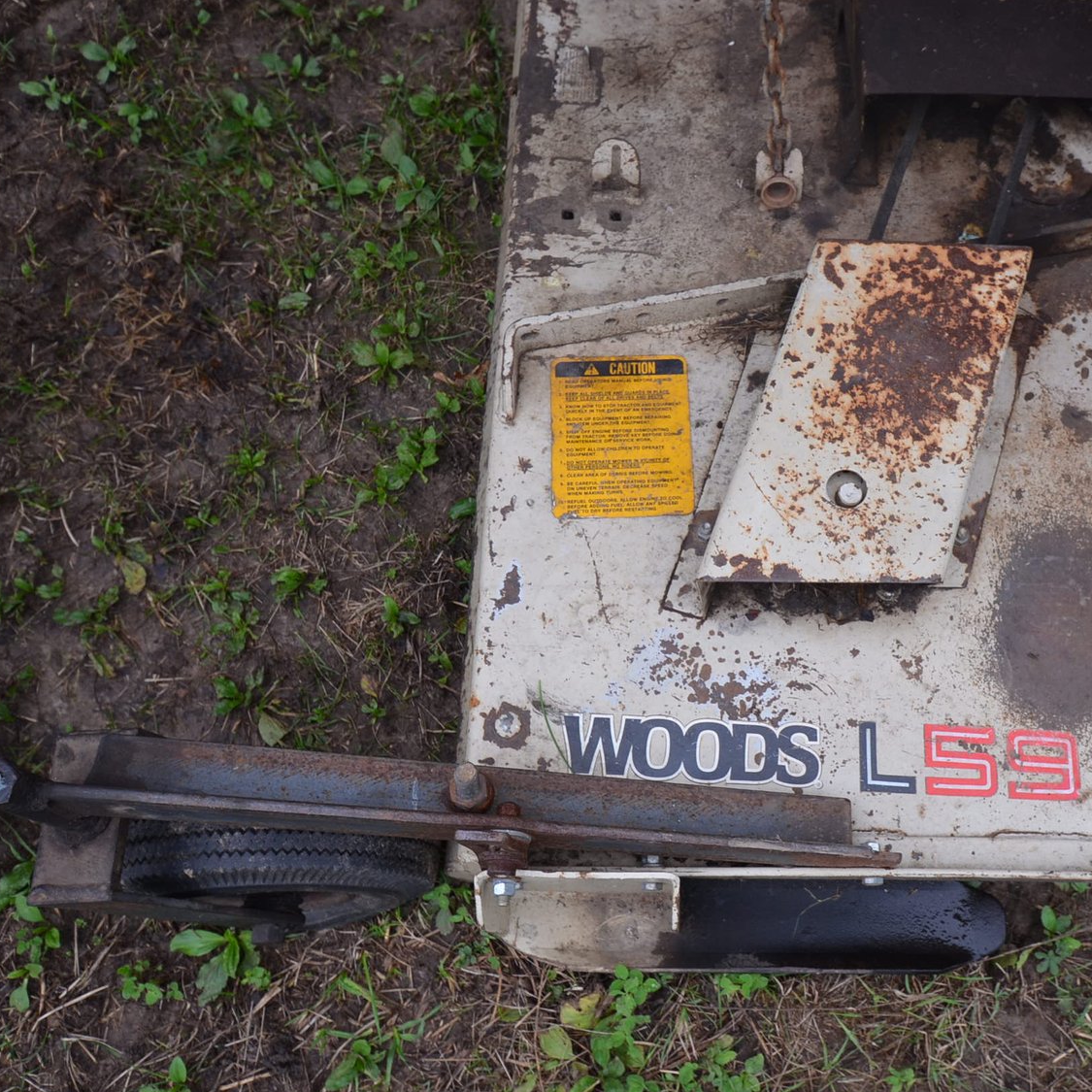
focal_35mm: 31
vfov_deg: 52.5
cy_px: 549
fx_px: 1106
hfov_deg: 51.6
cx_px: 728
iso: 400
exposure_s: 1/100
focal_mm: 16
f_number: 5
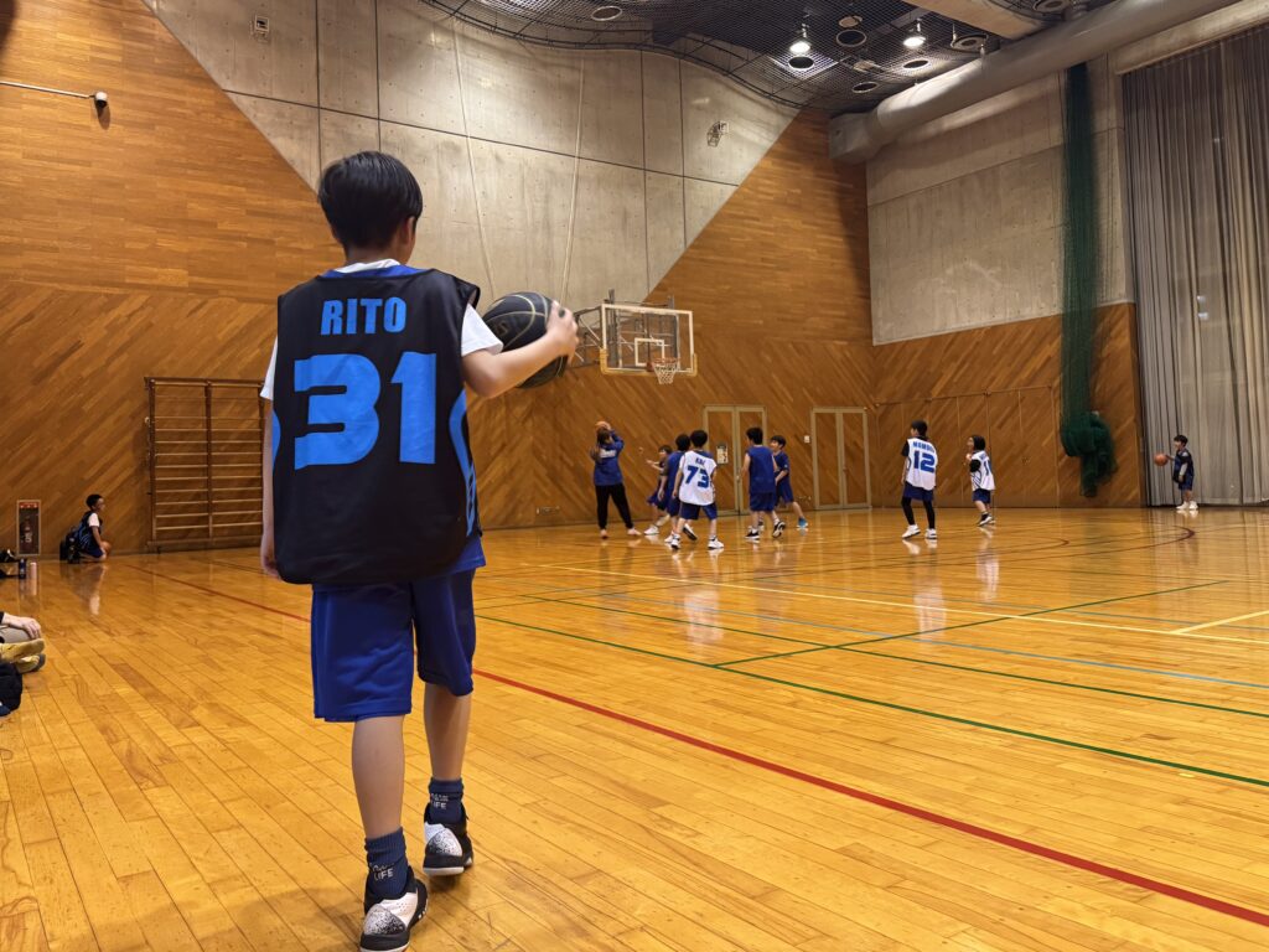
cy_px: 476
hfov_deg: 71.6
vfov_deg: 56.8
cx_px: 634
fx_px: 880
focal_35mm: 24
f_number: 1.78
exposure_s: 1/50
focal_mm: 6.76
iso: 320
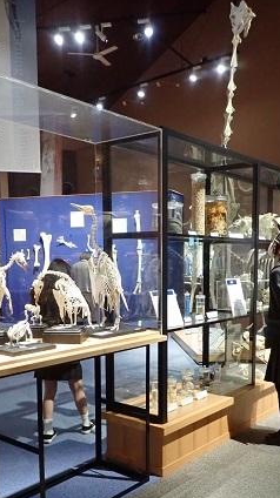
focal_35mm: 36
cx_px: 167
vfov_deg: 54.4
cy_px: 323
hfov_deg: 32.7
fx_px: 476
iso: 1250
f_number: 2
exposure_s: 1/160
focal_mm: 4.5
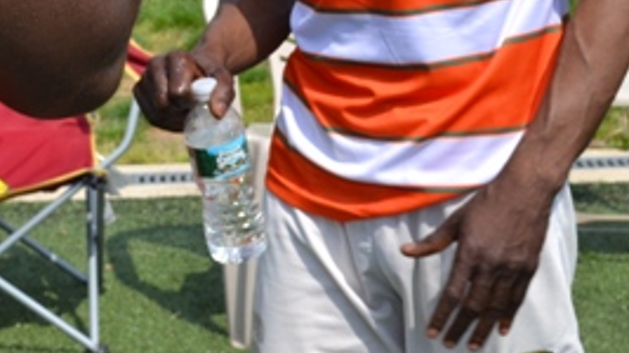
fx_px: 2501
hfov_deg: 14.2
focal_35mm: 150
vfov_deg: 7.9
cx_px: 115
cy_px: -231
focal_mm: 34
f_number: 8
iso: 100
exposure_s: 1/250
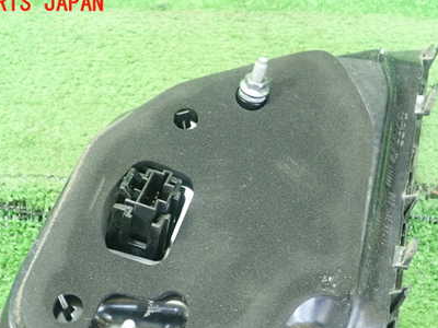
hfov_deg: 42.1
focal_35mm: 45
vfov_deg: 31.7
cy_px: 236
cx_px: 233
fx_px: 569
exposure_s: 1/80
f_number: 2.3
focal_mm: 5.5
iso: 800
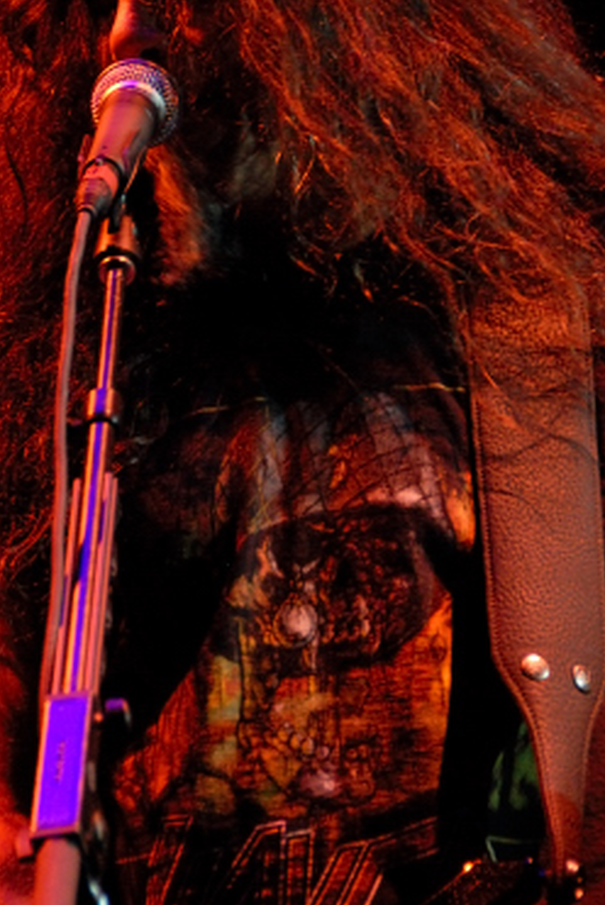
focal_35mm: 291
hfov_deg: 4.7
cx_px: 292
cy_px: 317
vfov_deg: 7.1
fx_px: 7321
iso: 1000
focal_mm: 120
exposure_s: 1/80
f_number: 5.3
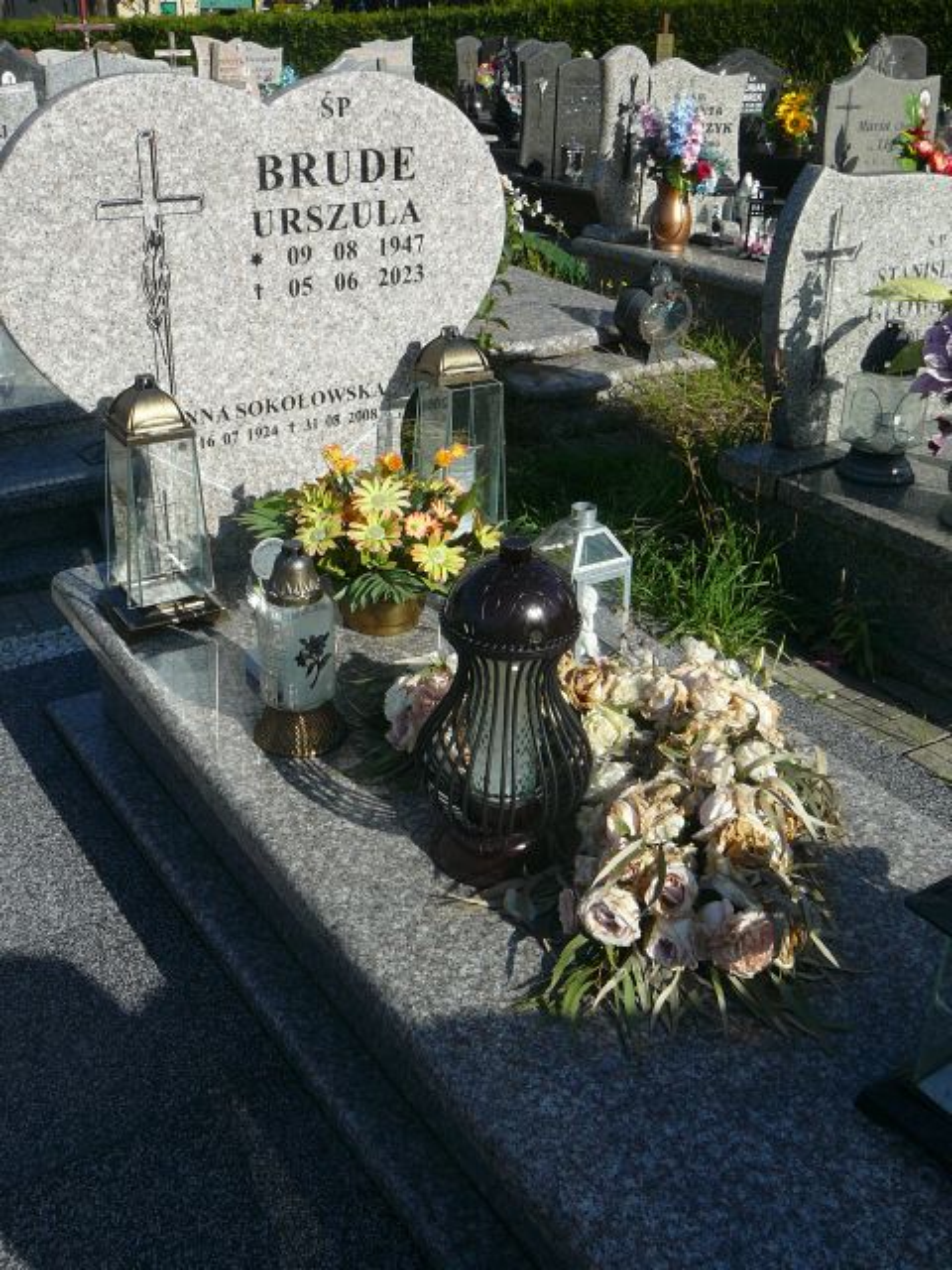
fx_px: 1283
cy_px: 635
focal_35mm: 35
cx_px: 476
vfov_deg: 52.6
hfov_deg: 40.7
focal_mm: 5.2
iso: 80
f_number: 5
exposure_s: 1/500
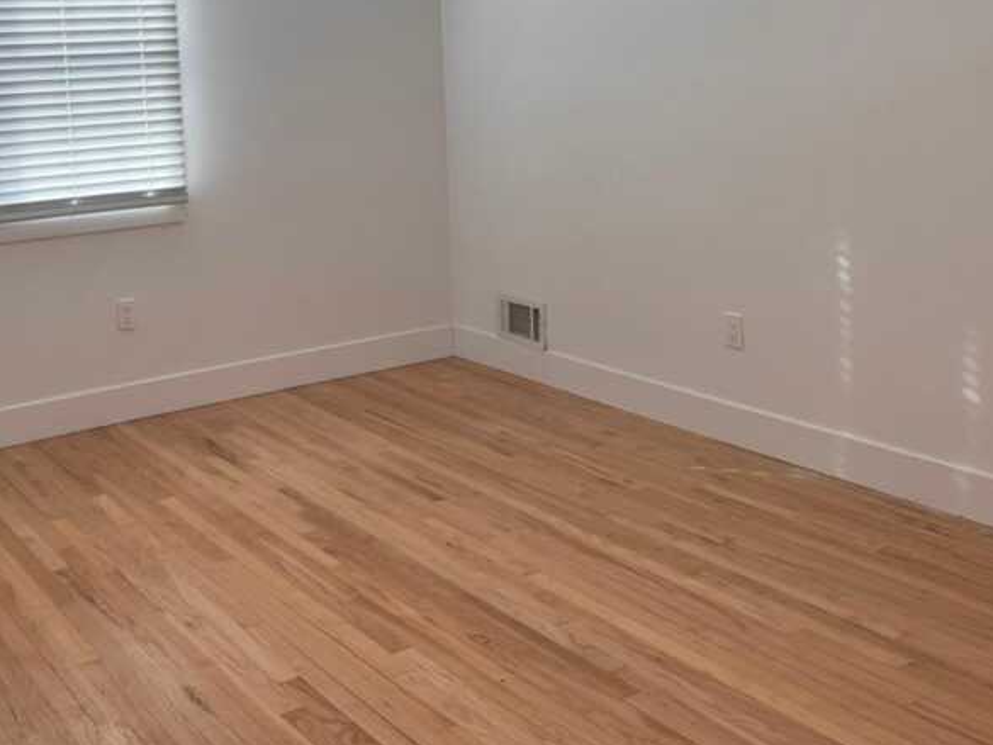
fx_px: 1205
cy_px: 154
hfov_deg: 43.6
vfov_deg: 33.4
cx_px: 270
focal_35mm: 42
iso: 100
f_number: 1.78
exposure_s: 1/167
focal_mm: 6.76
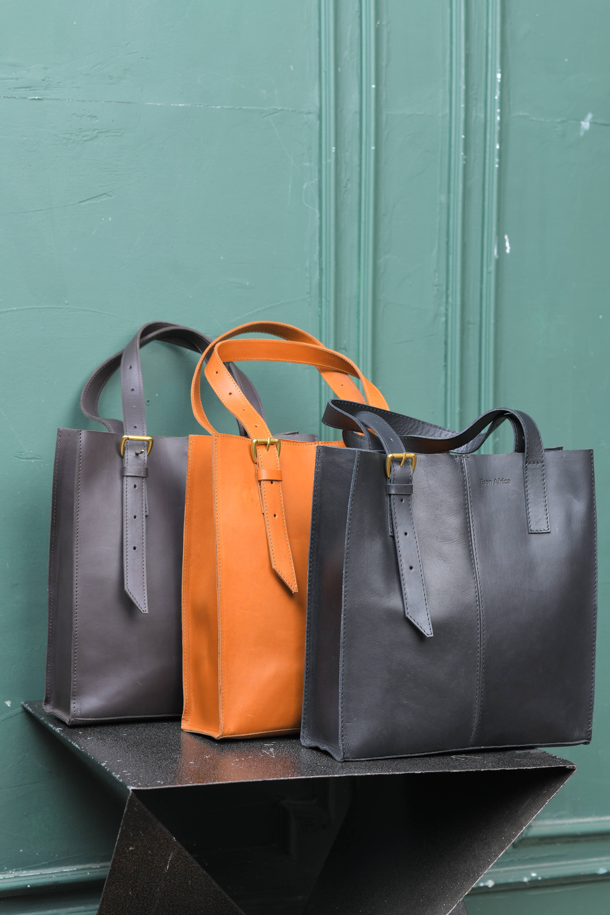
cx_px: 305
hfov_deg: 16.1
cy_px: 458
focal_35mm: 85
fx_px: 2160
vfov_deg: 23.9
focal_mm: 85
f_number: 5.6
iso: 250
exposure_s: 1/200
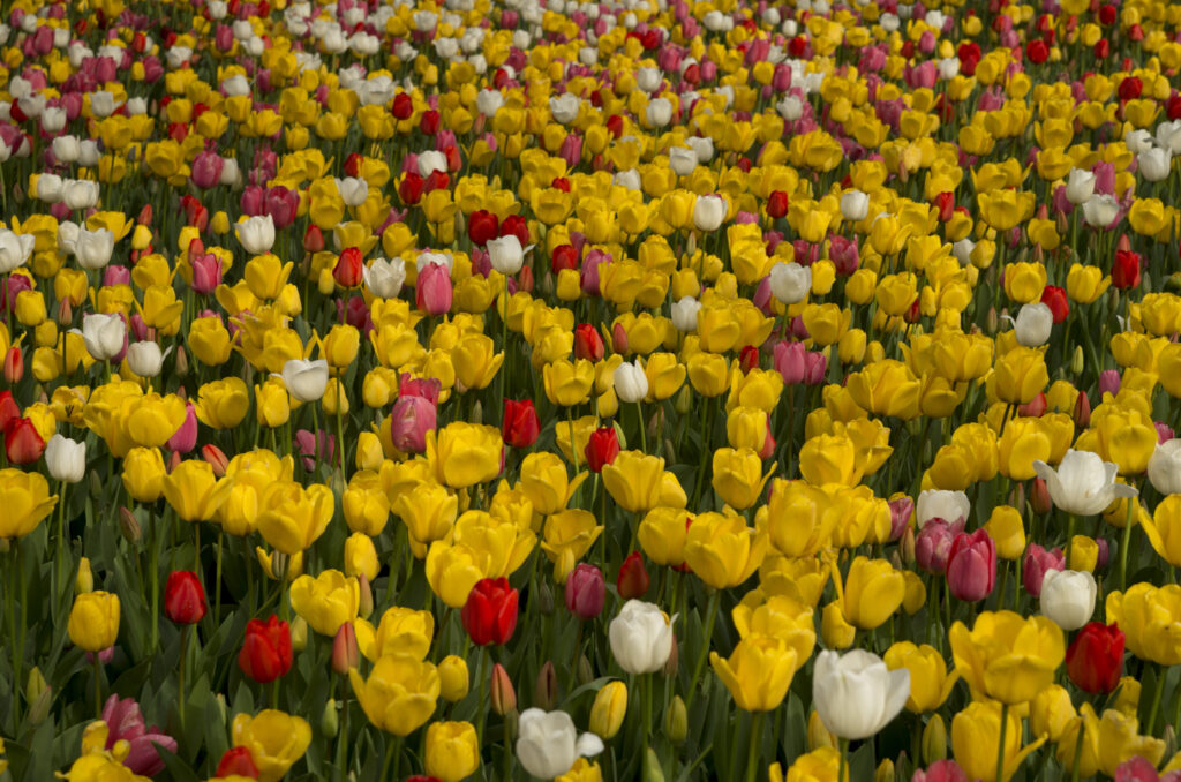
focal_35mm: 67
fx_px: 2193
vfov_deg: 20.2
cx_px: 590
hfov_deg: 30.1
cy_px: 391
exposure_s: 1/125
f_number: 5.6
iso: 200
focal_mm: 45
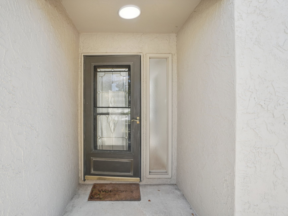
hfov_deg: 90.4
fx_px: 141
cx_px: 122
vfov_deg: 74.7
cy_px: 111
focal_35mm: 17
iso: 125
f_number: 8
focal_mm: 10
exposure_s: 1/30
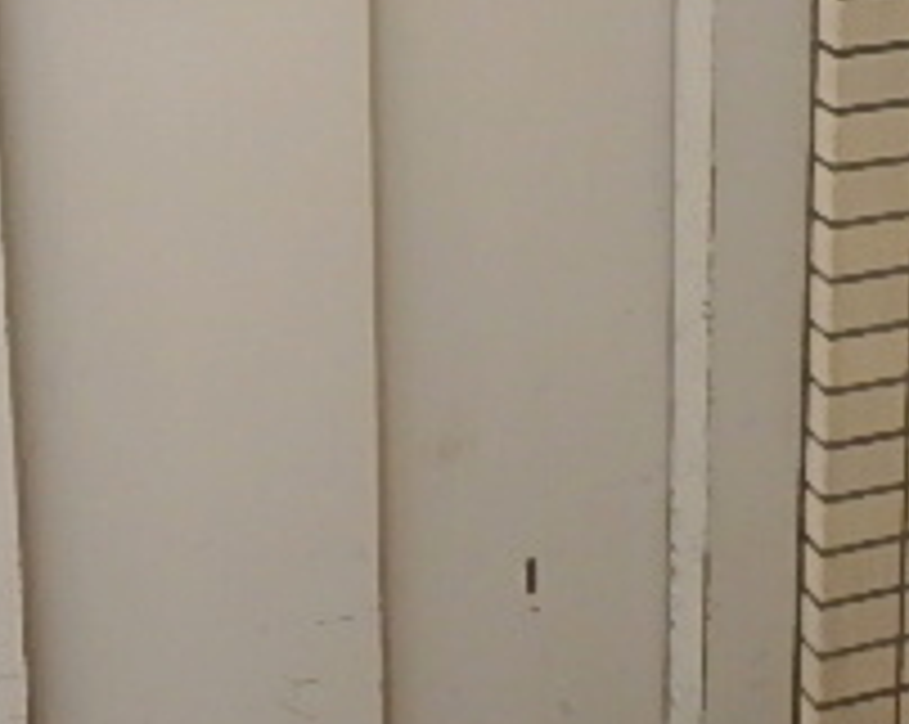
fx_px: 1746
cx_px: 396
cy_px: -153
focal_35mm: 65
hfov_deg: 29.1
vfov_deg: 21.7
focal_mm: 3.7
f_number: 3.5
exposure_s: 1/30
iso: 320
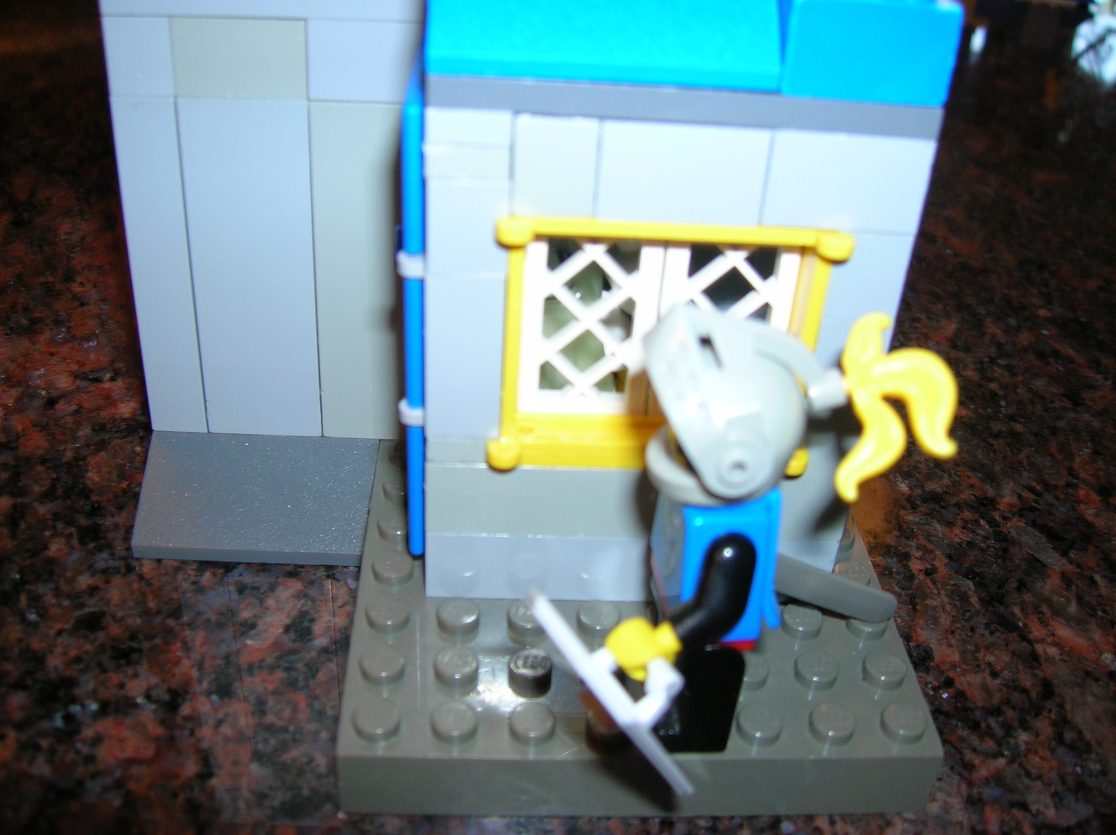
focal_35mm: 34
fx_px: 1095
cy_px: 418
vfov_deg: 41.7
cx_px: 558
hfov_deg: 54.0
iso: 50
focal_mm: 5.7
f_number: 2.9
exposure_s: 1/60.1
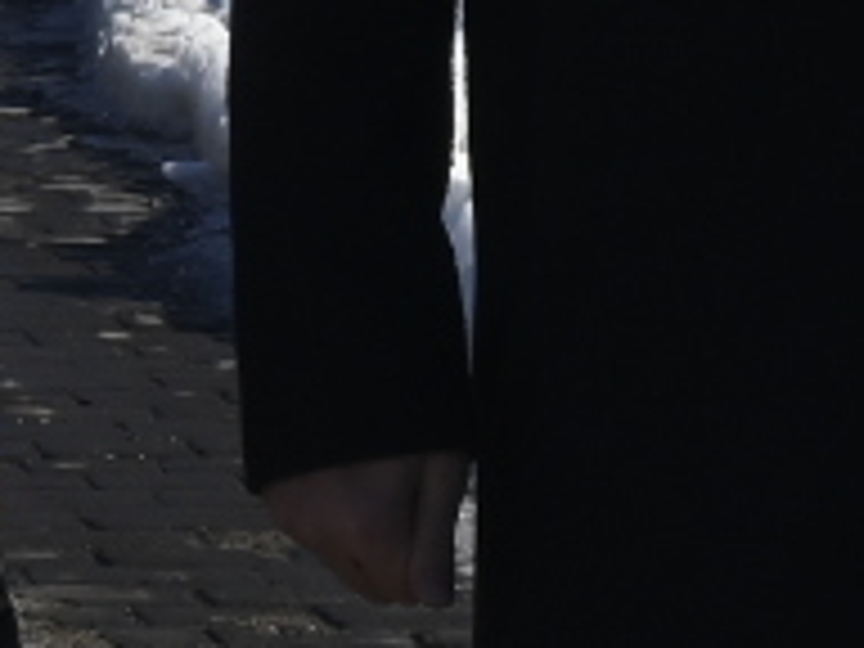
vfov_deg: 4.9
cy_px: -324
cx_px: -850
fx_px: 7589
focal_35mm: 304
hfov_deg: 6.3
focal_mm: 25
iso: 100
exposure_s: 1/640
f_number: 9
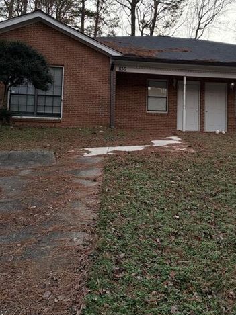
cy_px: 115
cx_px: 167
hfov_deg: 37.9
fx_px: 337
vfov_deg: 49.6
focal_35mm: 37
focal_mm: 5.96
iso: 160
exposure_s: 1/60
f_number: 1.6
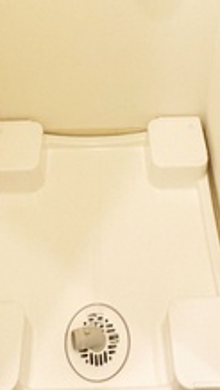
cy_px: -64
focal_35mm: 49
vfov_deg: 34.6
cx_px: 103
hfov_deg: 24.5
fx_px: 507
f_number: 2.2
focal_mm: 2.22
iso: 100
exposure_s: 1/100
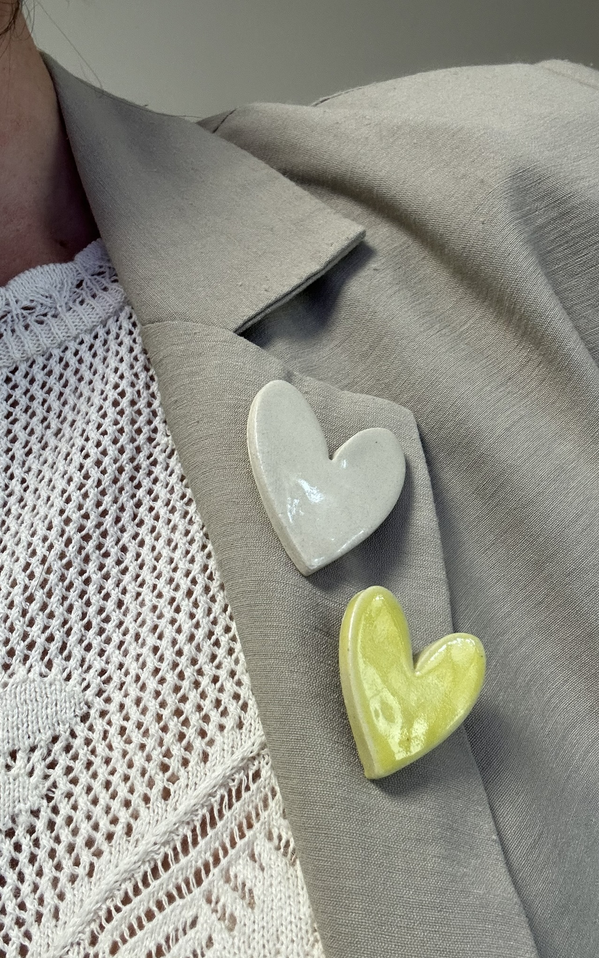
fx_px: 836
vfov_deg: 59.7
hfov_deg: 39.4
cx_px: 308
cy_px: 482
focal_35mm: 32
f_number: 1.9
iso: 80
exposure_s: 1/89
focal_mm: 2.69
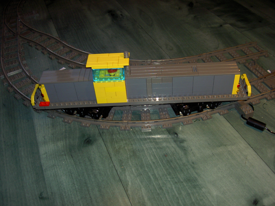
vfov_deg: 36.8
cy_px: 103
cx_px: 138
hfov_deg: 47.9
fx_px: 310
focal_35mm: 39
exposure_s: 1/60
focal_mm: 8
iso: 100
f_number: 2.8
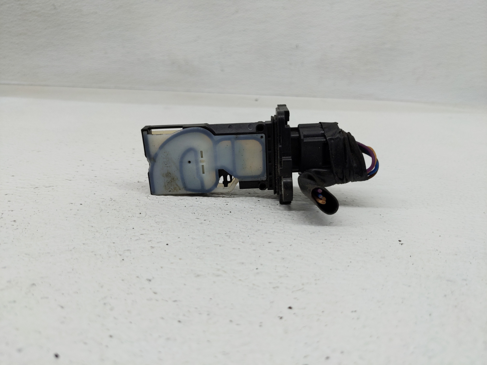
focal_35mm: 25
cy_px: 182
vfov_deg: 54.9
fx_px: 352
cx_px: 244
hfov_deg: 69.4
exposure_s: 1/120
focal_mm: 4.38
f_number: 1.73
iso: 72
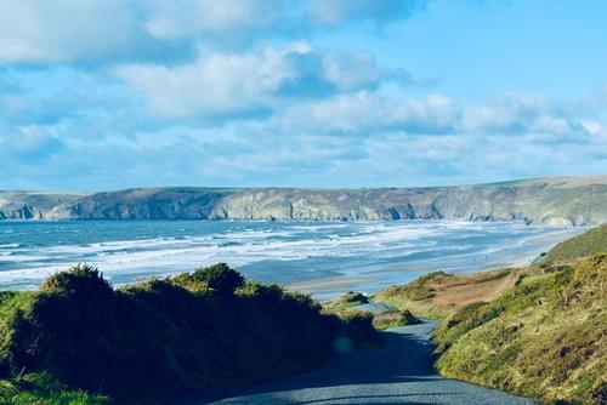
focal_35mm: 75
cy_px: 202
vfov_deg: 18.2
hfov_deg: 27.0
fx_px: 1265
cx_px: 304
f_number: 7.1
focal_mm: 50
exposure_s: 1/200
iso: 100
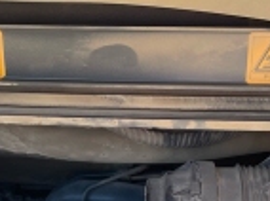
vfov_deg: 15.2
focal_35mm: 88
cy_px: 319
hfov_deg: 22.3
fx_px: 685
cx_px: 125
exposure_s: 1/362
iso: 32
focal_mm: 4.2
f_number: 1.6
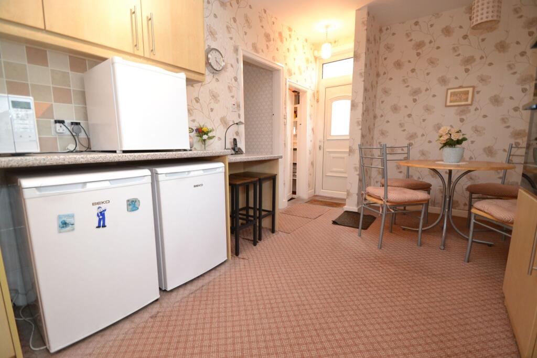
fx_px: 224
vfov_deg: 77.3
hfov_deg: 100.4
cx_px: 268
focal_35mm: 15
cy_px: 179
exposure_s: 1/60
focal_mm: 10
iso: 1600
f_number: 3.5
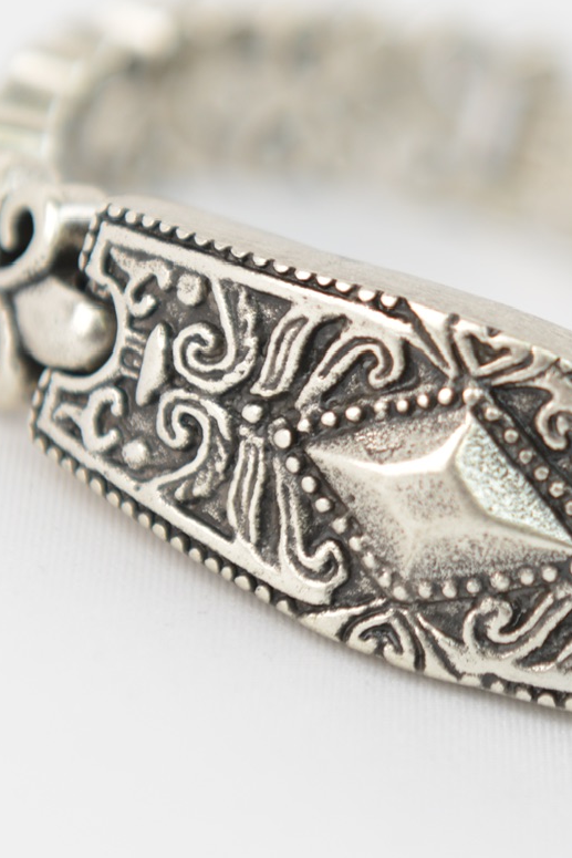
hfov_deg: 7.0
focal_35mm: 196
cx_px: 514
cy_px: 365
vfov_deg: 10.5
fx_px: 4669
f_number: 5
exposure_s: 1/125
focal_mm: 66
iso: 320
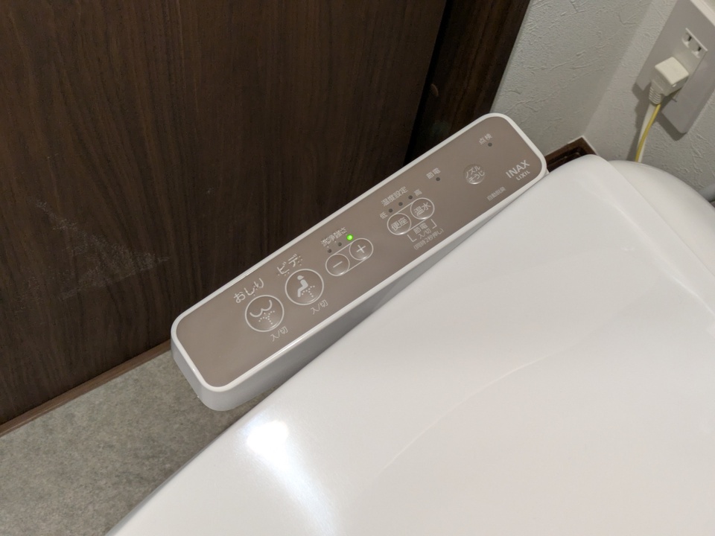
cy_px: 268
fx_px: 1053
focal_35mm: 51
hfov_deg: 37.5
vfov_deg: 28.6
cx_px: 358
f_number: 1.89
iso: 189
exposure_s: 1/33.3
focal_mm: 5.43
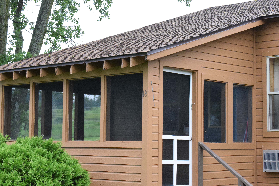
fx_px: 639
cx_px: 140
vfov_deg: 16.6
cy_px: 93
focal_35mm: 82
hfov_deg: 24.6
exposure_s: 1/640
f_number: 13
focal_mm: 55
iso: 4000
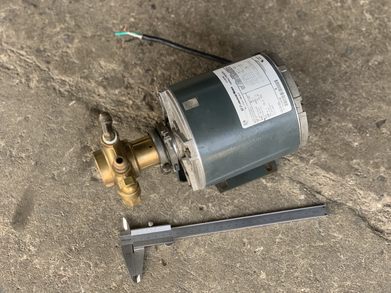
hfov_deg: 36.8
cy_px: 146
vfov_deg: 28.0
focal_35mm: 52
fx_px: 587
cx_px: 196
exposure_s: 1/122
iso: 80
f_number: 2.4
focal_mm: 6
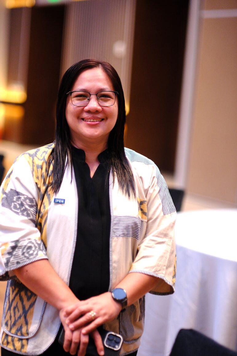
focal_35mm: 84
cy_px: 178
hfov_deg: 16.3
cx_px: 118
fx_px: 830
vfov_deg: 24.2
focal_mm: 56
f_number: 1.2
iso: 1250
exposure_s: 1/320
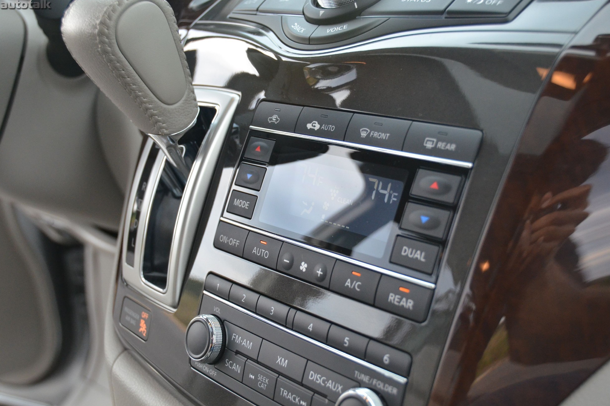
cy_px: 205
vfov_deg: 27.5
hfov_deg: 40.3
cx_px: 307
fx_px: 830
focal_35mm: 49
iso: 1600
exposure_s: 1/500
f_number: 4.2
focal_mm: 32
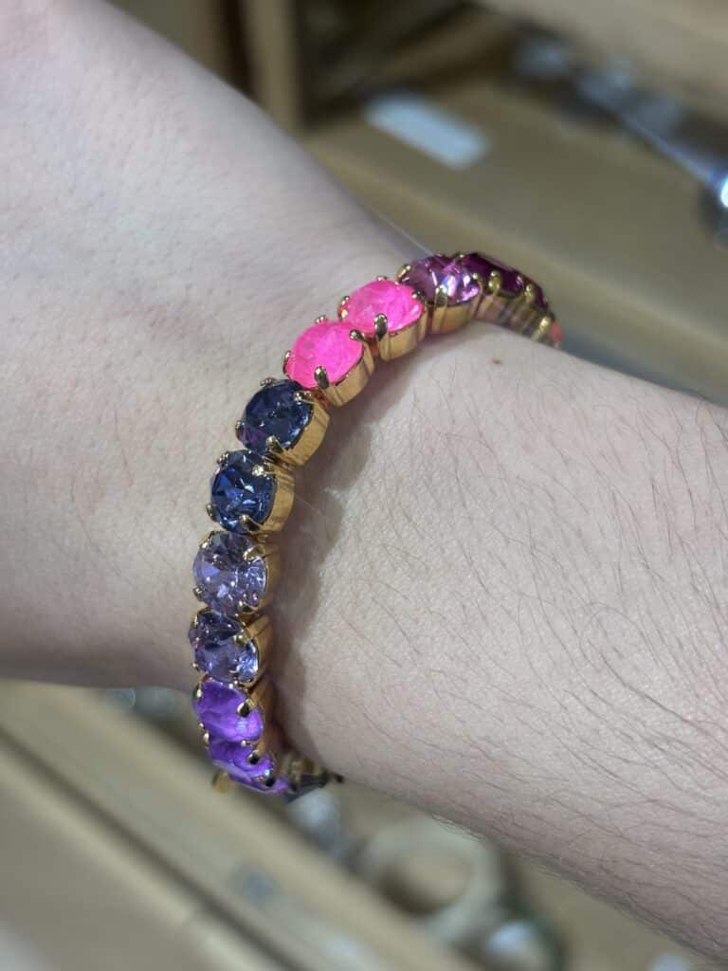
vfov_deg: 36.8
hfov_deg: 28.0
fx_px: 1458
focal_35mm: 52
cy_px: 486
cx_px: 364
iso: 40
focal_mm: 5.96
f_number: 1.6
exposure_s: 1/100
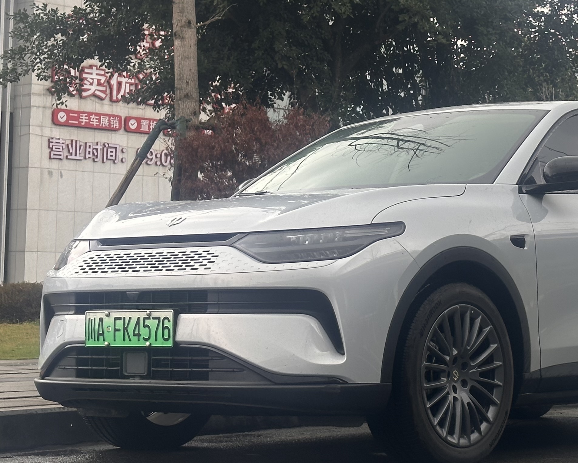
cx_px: 417
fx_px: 1694
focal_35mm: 99
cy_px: 156
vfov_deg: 15.5
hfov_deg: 19.3
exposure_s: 1/238
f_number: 1.78
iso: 50
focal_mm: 6.86
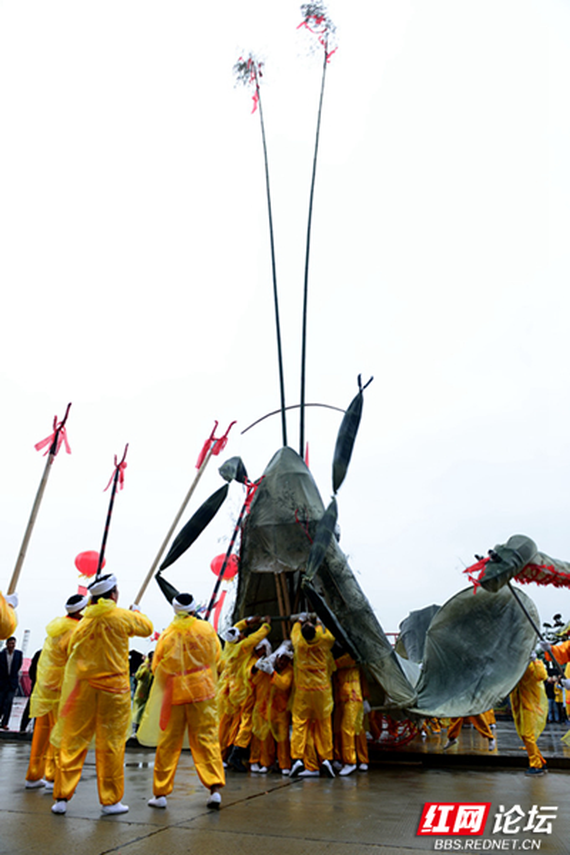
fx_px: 570
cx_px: 285
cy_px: 428
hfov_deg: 53.1
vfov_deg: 73.7
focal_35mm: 24
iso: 100
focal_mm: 24
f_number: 5.6
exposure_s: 1/80
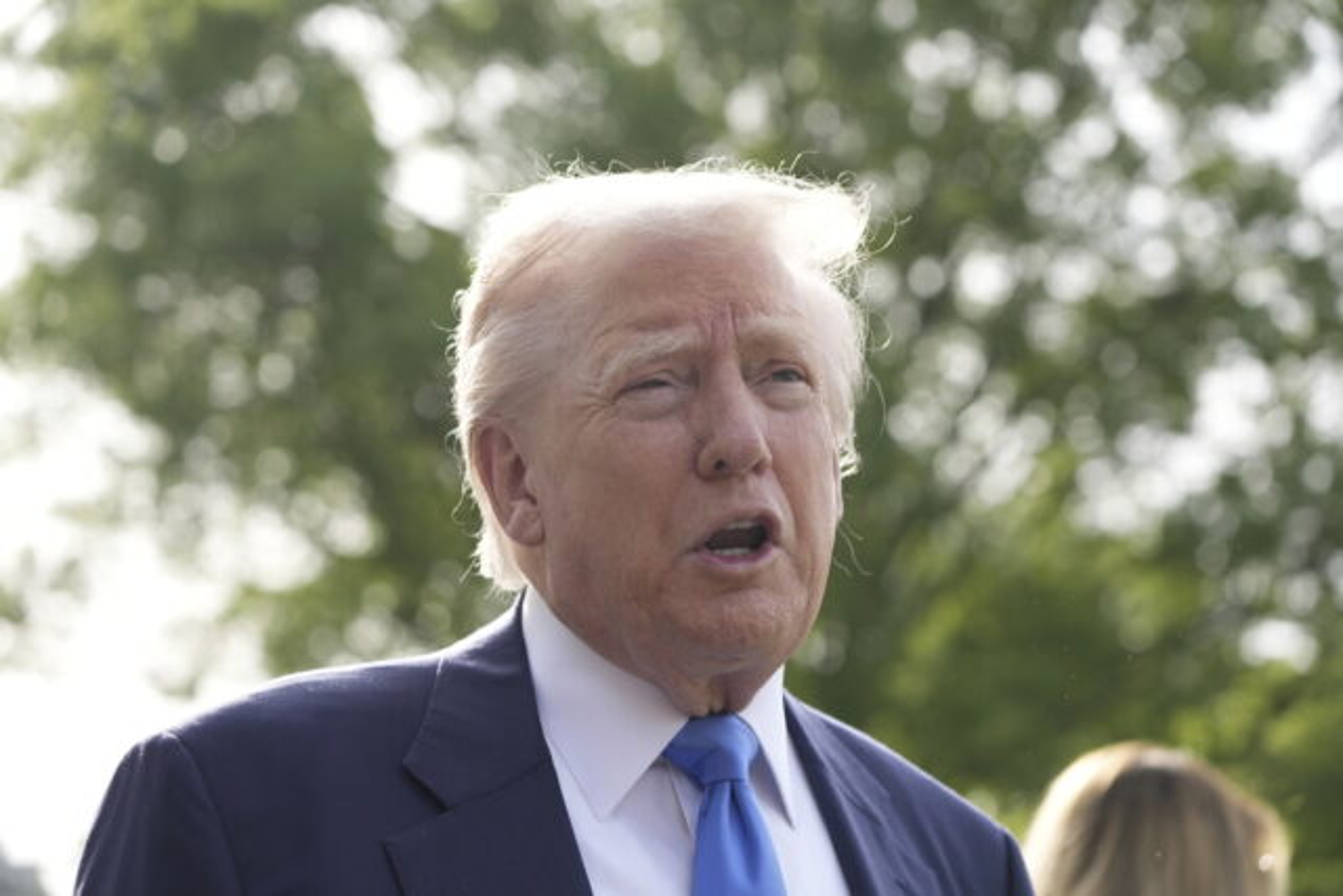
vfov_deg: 13.7
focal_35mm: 100
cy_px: 448
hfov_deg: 20.4
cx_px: 672
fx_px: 3731
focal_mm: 100
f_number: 5.6
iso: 500
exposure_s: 1/1000
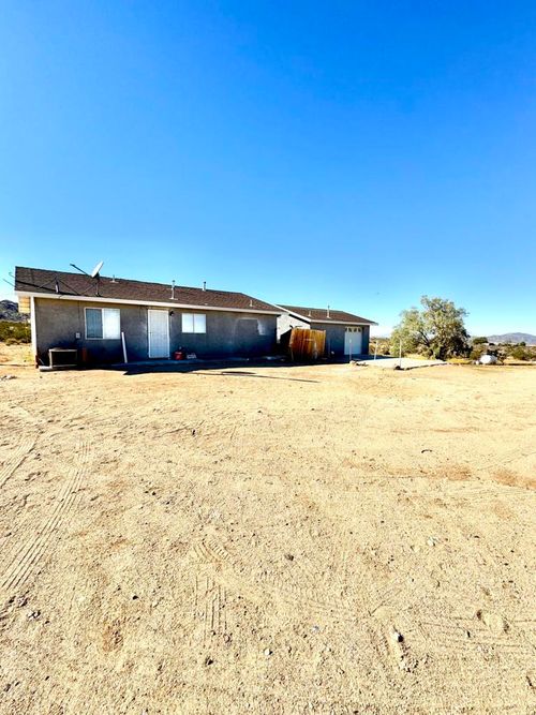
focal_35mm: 14
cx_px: 268
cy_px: 358
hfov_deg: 85.7
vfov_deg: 102.1
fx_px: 289
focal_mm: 2.22
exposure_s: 1/2770
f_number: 2.2
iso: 50
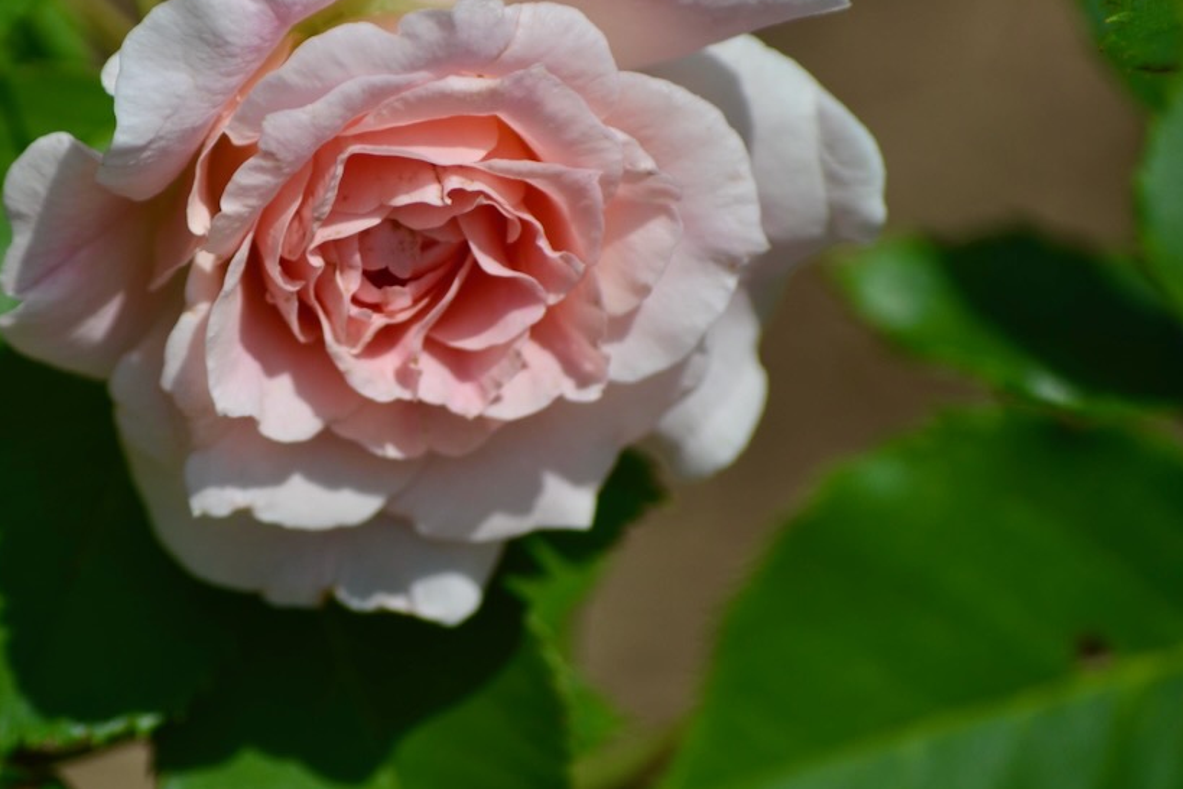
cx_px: 404
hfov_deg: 4.4
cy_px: 266
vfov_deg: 2.9
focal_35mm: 468
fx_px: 15378
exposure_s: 1/1600
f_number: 5.6
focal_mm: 200
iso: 100
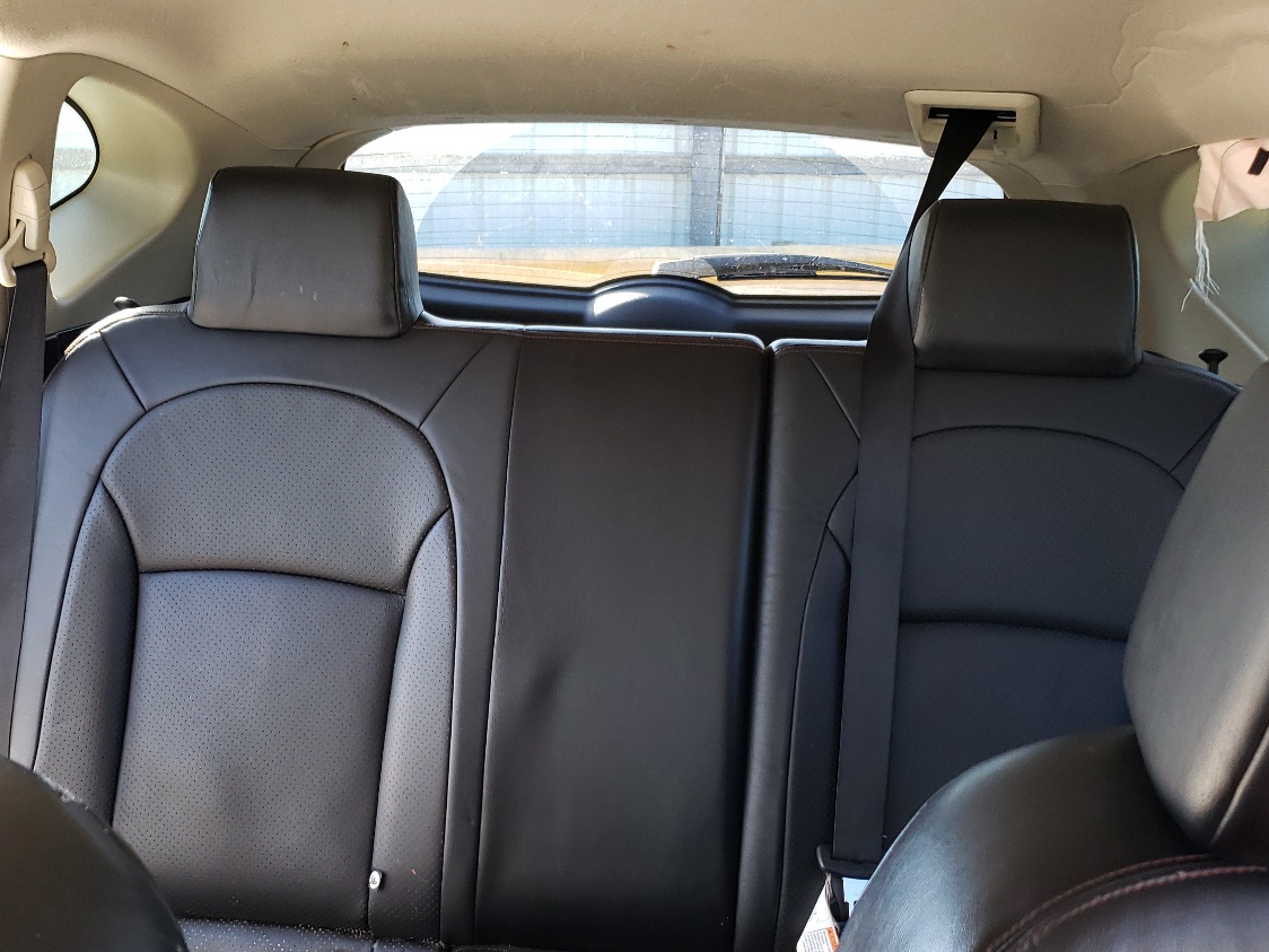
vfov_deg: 38.5
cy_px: 576
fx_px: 1356
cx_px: 543
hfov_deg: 50.0
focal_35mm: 37
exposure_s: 1/120
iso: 96
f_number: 1.5
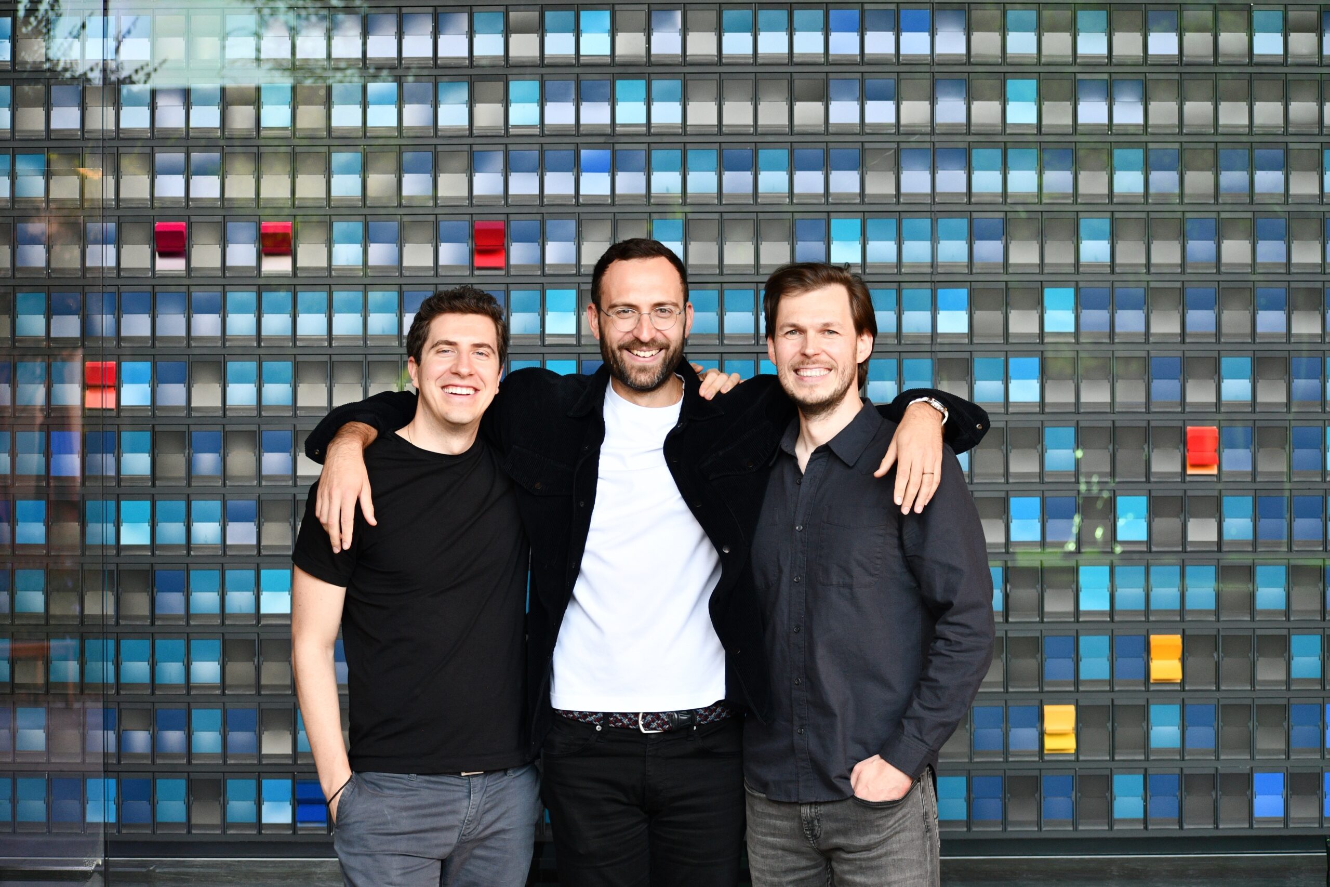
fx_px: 3879
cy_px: 444
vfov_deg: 13.0
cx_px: 665
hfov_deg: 19.5
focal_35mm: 105
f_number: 4.5
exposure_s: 1/160
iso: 800
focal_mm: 70
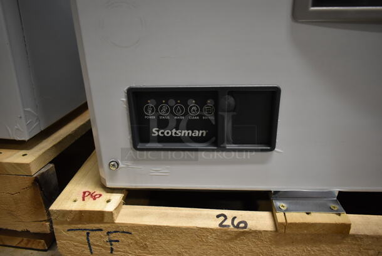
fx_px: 287
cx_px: 191
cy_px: 128
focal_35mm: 27
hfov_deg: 67.3
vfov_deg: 48.0
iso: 1100
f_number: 3.5
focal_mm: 18
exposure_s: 1/30
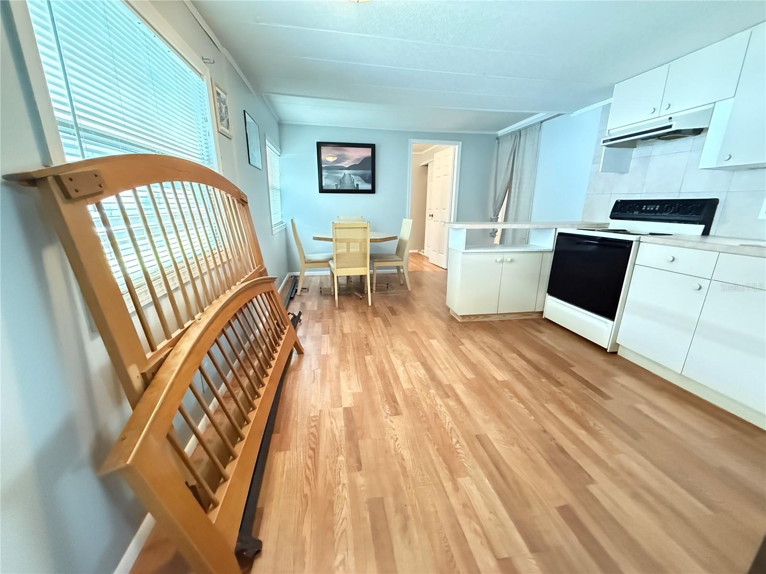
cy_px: 287
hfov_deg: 102.1
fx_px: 310
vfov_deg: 85.7
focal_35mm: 14
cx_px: 383
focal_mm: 2.22
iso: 1600
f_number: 2.2
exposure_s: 1/40
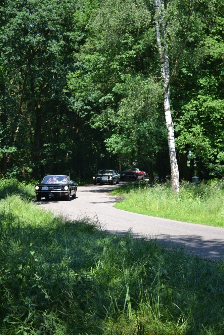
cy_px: 168
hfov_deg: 18.2
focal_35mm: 75
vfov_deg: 27.0
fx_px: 700
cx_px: 112
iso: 100
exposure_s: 1/125
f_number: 5.6
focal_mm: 50
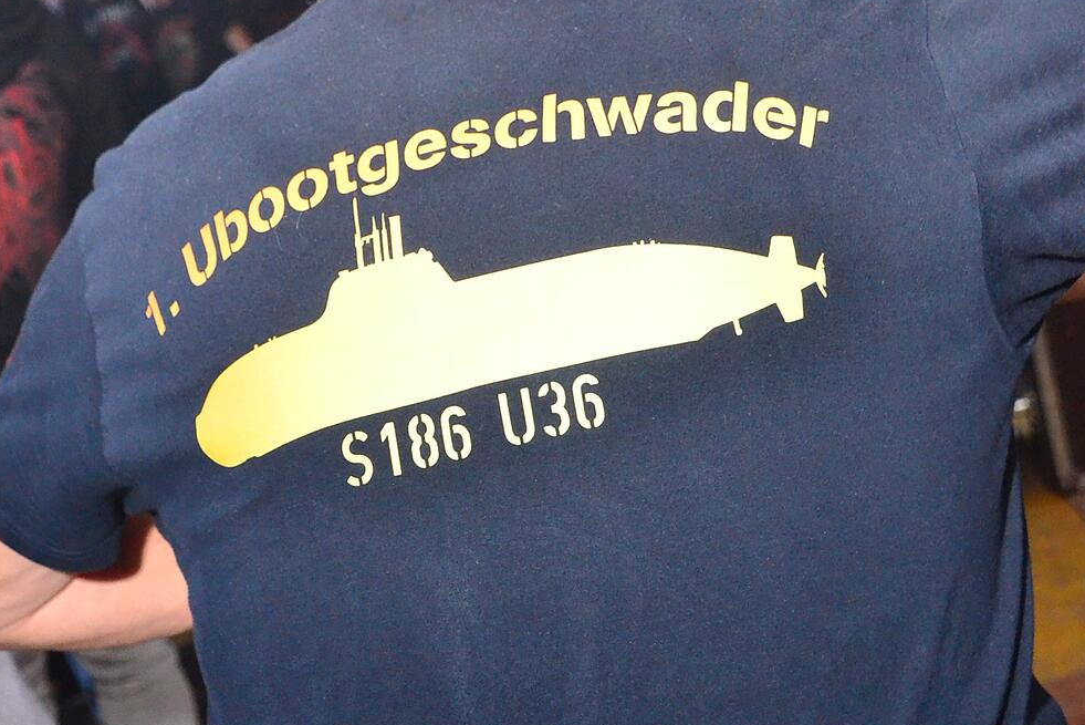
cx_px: 541
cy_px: 370
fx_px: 1343
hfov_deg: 44.0
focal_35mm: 45
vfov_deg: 30.2
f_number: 5.6
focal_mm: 27
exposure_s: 1/125
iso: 3200
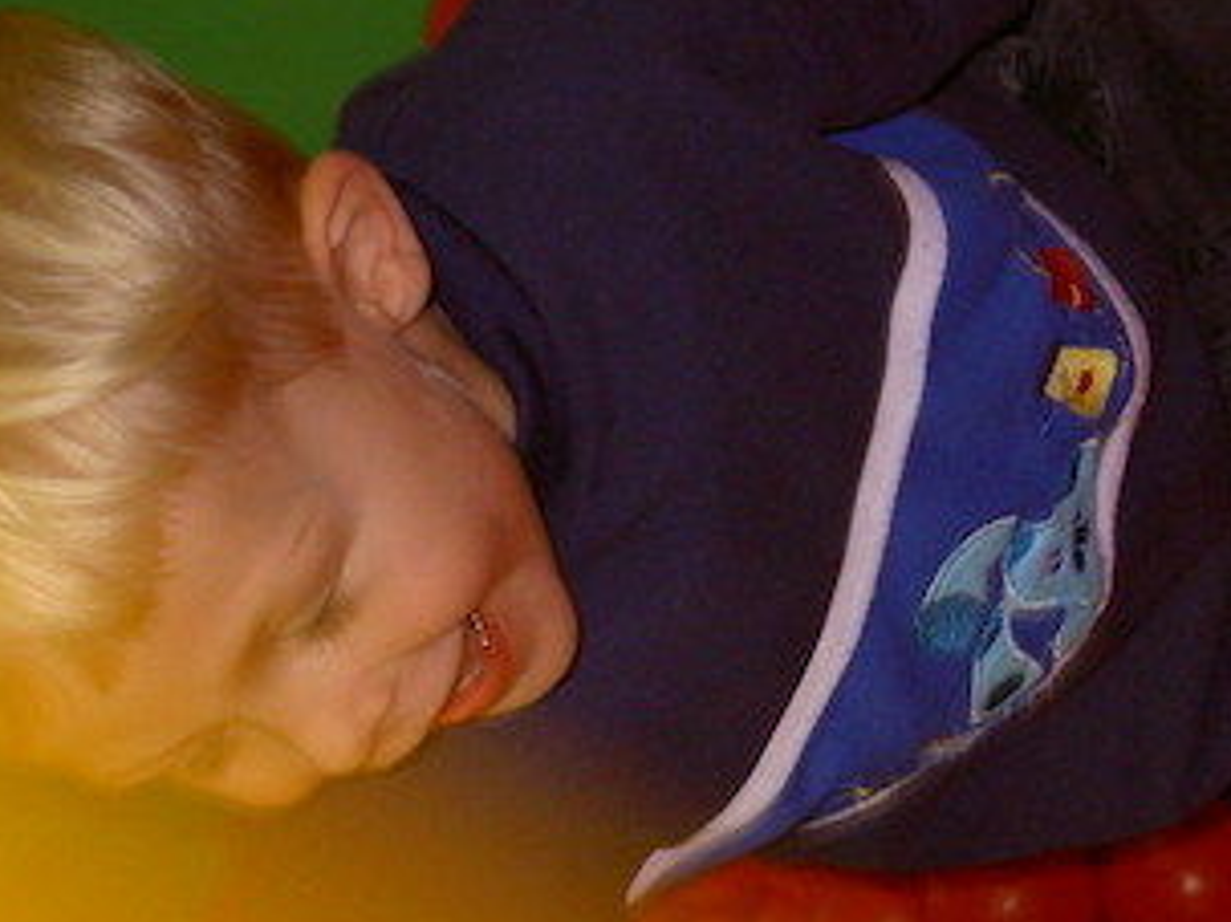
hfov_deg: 14.9
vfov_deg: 11.2
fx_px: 4692
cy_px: 703
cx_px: 656
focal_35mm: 132
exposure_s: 1/80
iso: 200
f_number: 4.2
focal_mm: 12.4
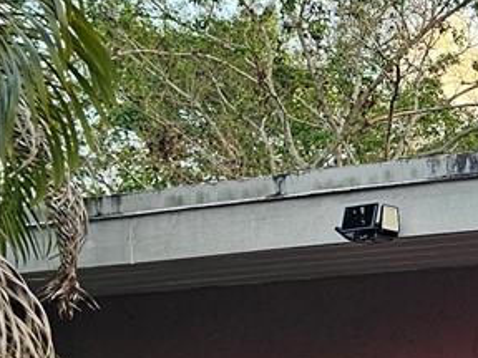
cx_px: 1054
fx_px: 1768
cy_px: 539
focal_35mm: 128
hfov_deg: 12.8
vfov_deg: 11.1
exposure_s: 1/120
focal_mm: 6.3
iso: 50
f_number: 1.7
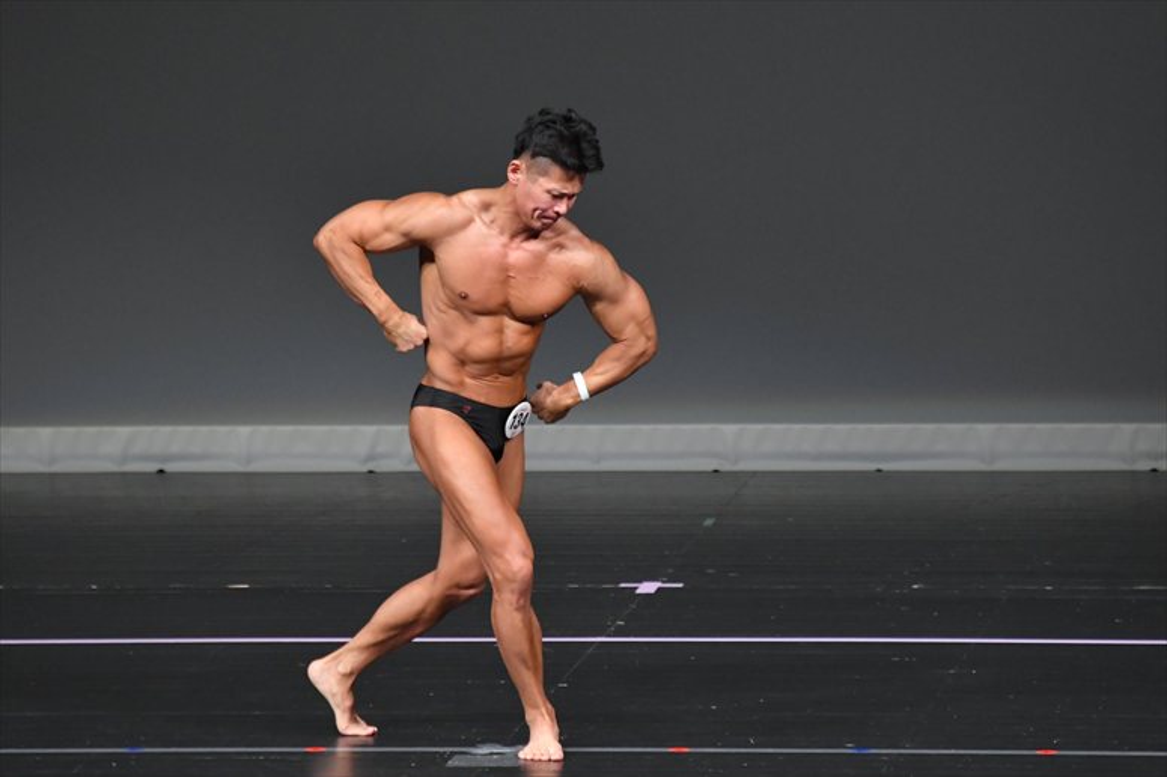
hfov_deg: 5.5
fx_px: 12150
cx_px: 584
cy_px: 388
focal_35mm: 375
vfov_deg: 3.7
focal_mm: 250
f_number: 5.6
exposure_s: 1/400
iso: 4000
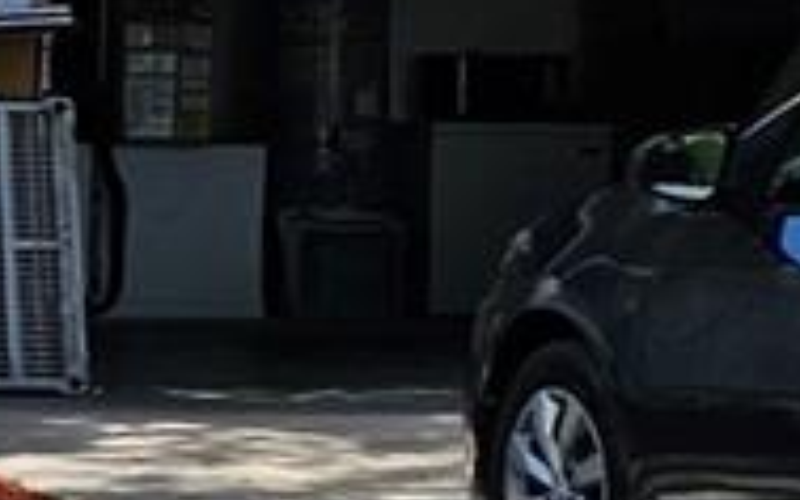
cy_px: -23
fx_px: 2877
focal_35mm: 132
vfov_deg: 9.8
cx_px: -466
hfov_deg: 14.6
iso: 10
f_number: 1.7
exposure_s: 1/526
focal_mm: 6.3
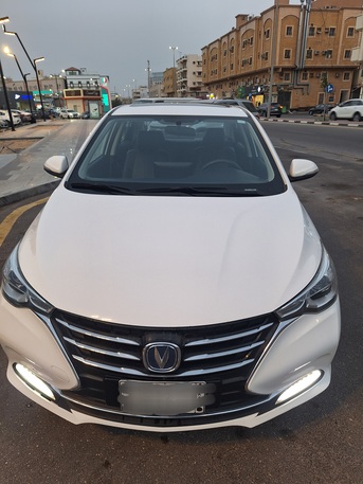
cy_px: 242
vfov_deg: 73.9
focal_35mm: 23
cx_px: 182
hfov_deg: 58.9
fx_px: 321
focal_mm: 5.54
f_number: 1.8
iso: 64
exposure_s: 1/40
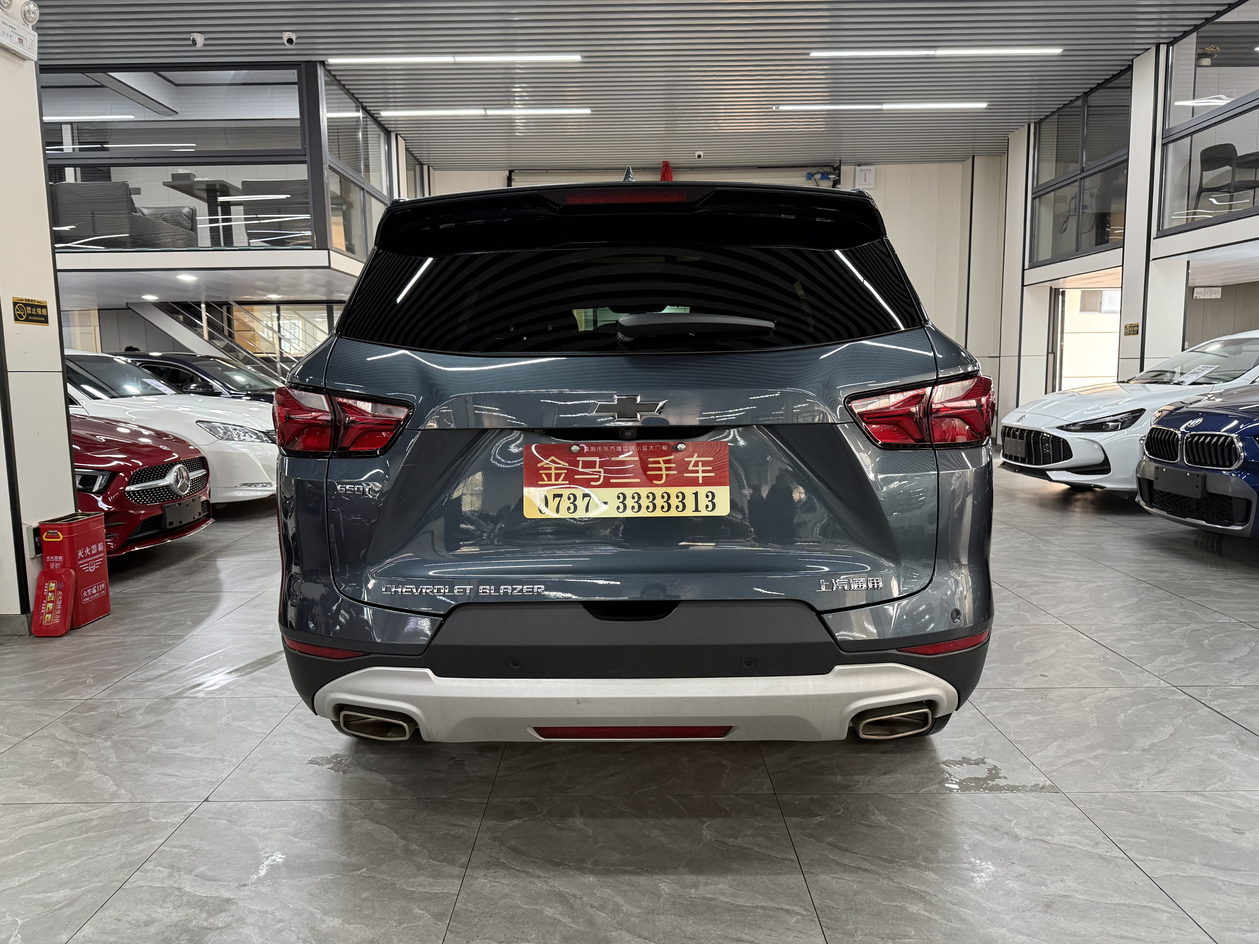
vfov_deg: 56.8
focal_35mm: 24
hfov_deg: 71.6
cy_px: 472
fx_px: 873
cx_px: 630
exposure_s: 1/50
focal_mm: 6.76
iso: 250
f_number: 1.78
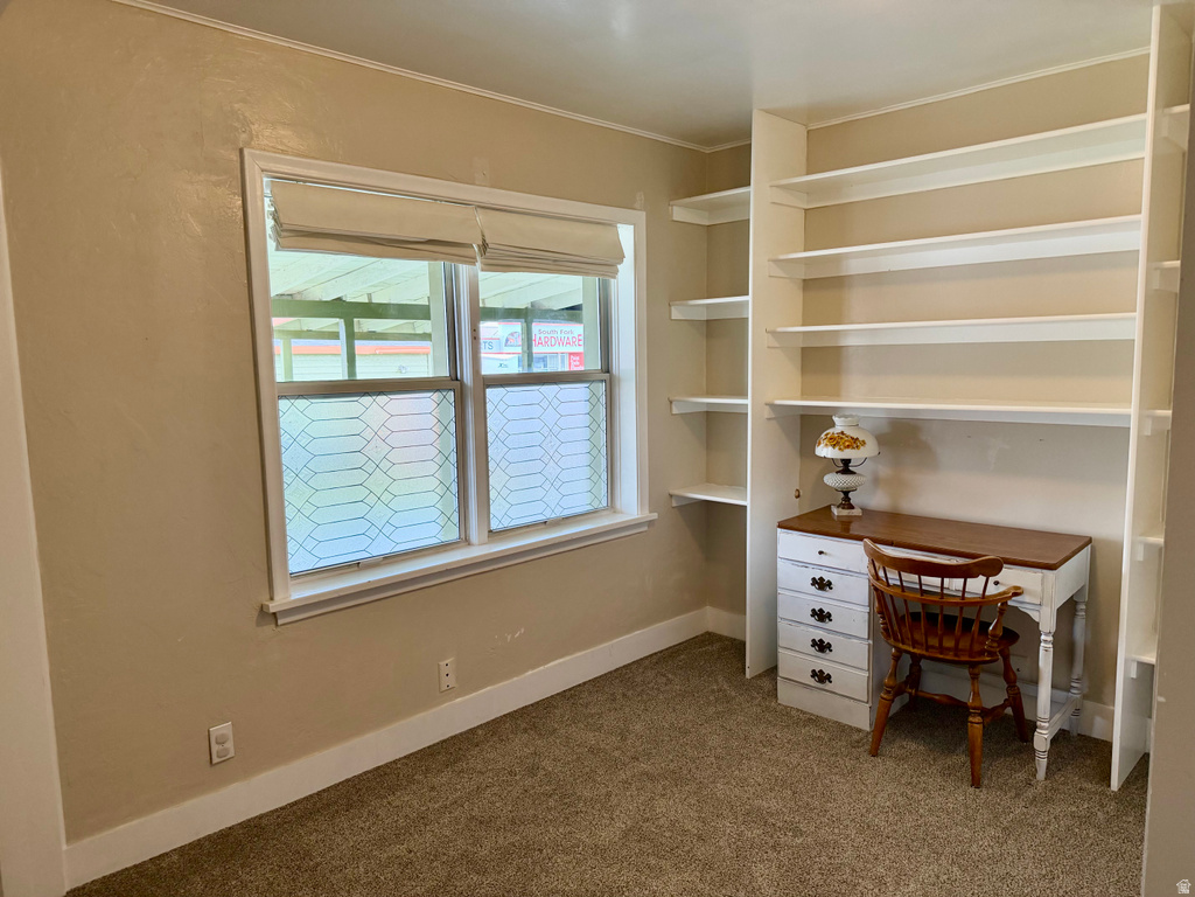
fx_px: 829
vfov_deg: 56.8
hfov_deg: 71.6
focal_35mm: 24
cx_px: 598
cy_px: 448
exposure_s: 1/120
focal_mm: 6.76
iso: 250
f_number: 1.78
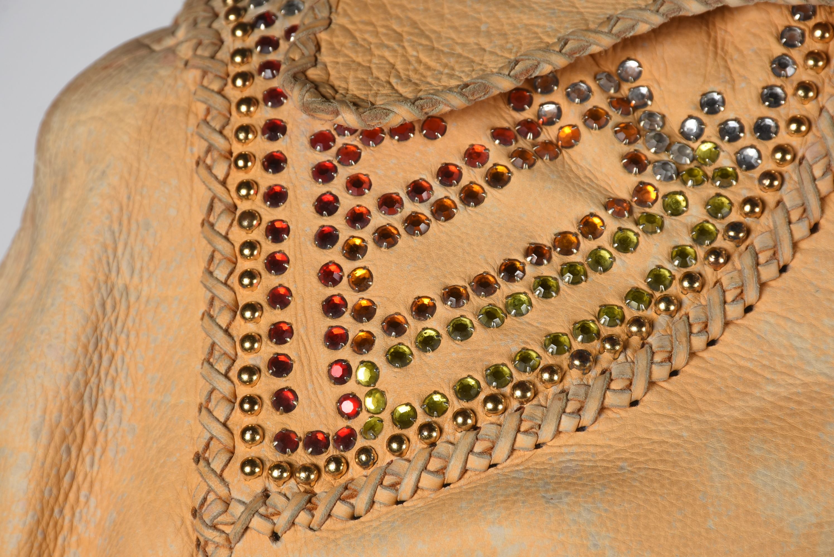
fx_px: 4869
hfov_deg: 9.8
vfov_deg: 6.6
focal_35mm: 210
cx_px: 417
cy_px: 278
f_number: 13
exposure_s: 1/125
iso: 200
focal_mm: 140
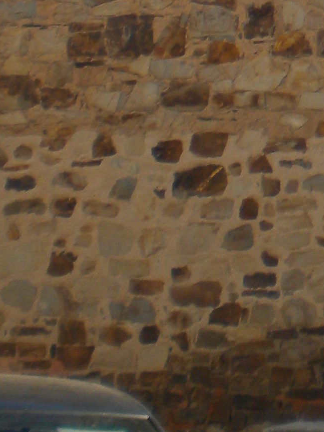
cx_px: 579
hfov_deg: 9.5
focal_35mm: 148
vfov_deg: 12.3
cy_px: -331
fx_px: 1847
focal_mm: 6.3
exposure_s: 1/147
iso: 80
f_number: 4.6
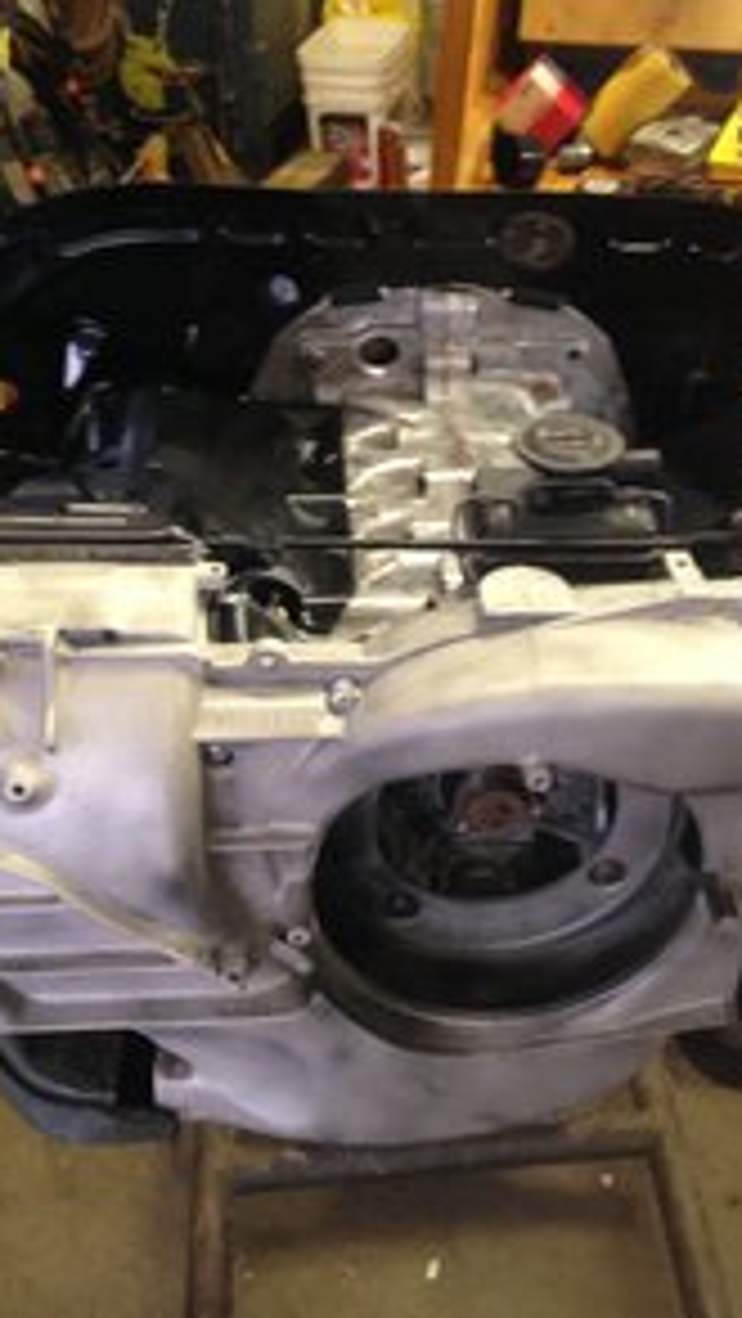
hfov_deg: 24.4
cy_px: 657
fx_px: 1712
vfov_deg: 42.1
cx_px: 450
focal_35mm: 49
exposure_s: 1/20
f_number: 2.4
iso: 160
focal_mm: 4.12
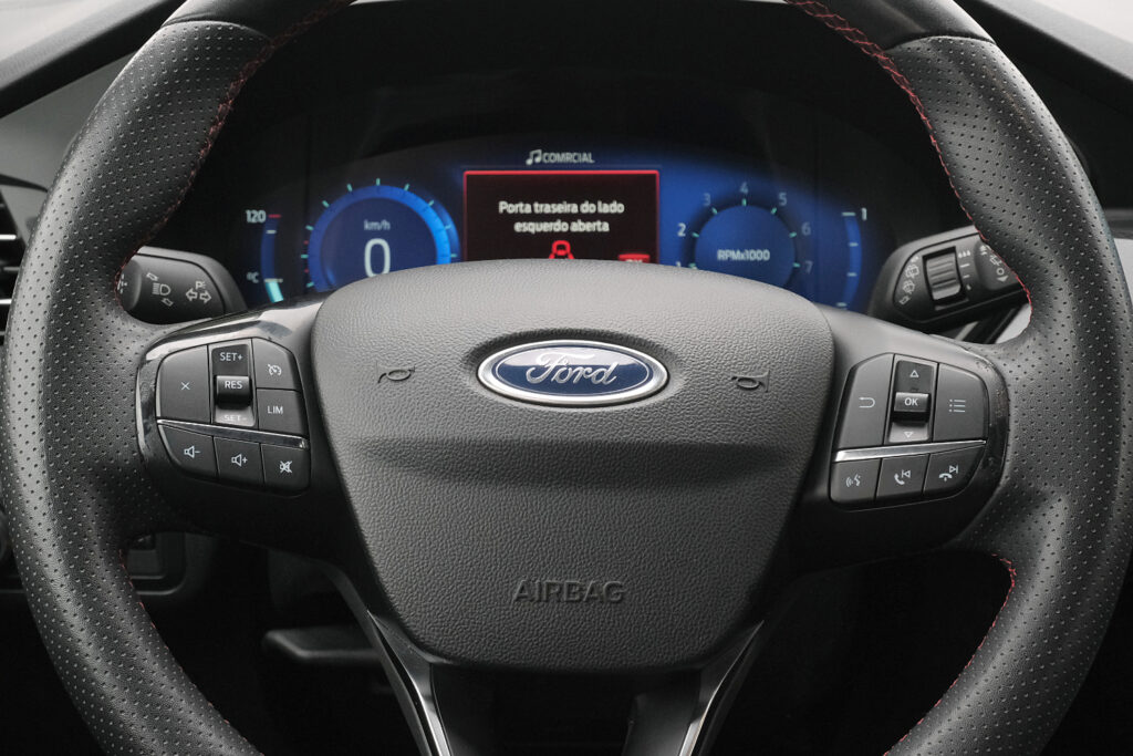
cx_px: 566
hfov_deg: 29.7
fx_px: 2140
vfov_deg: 20.0
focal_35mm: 68
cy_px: 378
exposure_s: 1/200
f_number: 8
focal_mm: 45
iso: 2500
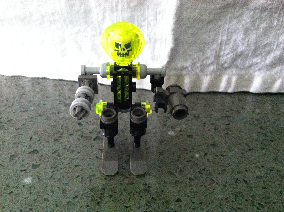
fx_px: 287
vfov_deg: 40.6
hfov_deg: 52.7
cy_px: 106
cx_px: 142
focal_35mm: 35
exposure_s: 1/15
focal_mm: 3.85
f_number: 2.8
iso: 1000
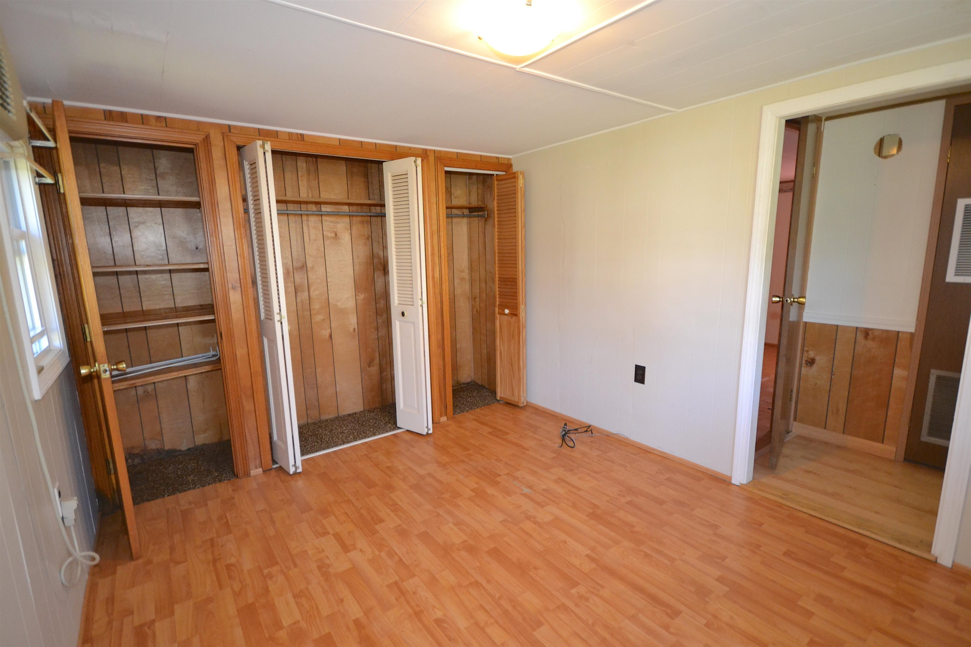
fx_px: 445
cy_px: 324
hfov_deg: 95.0
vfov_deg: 72.1
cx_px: 486
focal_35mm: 16
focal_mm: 11
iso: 1600
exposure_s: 1/60
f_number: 4.2
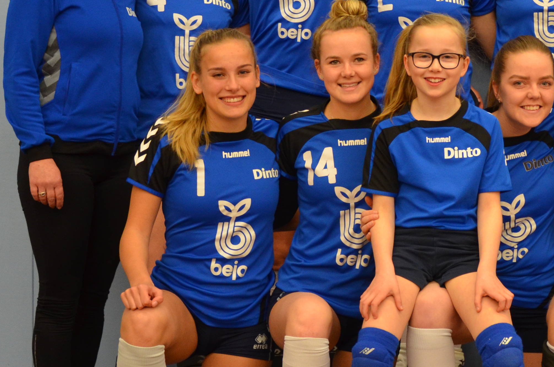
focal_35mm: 110
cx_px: 515
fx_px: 1689
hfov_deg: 18.3
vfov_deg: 12.4
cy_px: 137
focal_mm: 30
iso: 800
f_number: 4.2
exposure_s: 1/40
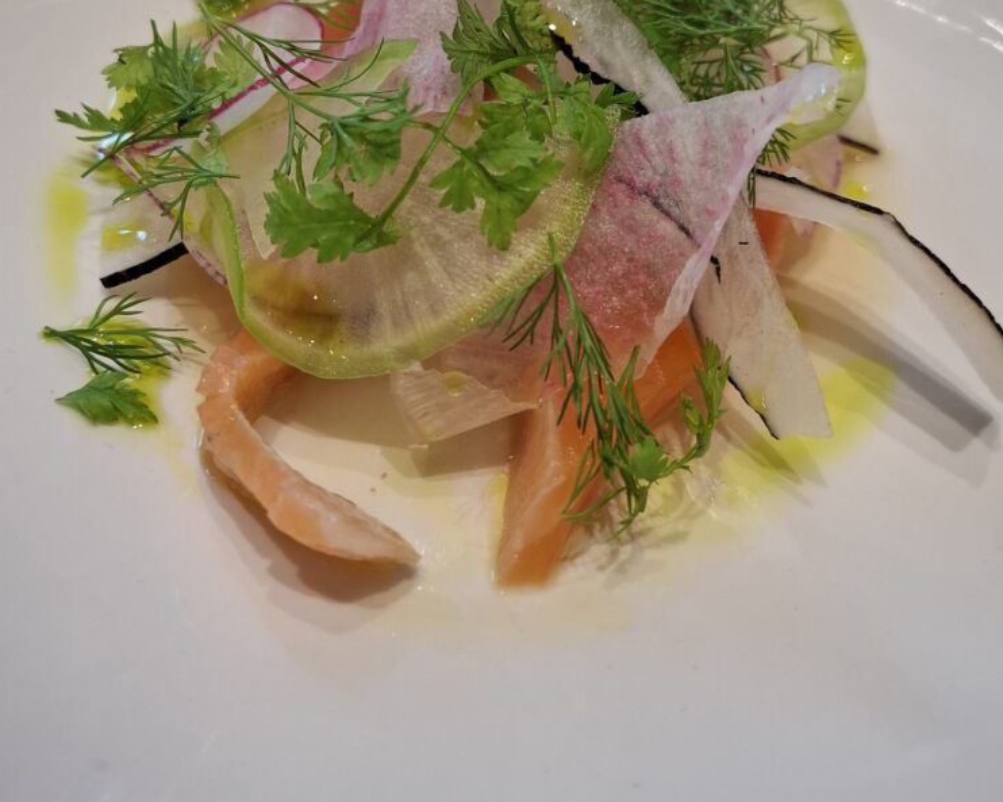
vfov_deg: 45.8
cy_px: 226
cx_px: 511
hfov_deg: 57.2
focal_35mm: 31
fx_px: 920
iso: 250
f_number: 1.8
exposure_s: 1/100
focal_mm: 5.54
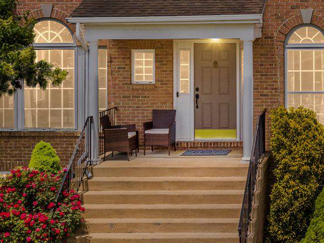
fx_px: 842
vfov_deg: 16.2
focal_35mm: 90
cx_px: 339
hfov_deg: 20.9
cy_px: 25
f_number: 4
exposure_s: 1/120
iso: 100
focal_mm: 12.29
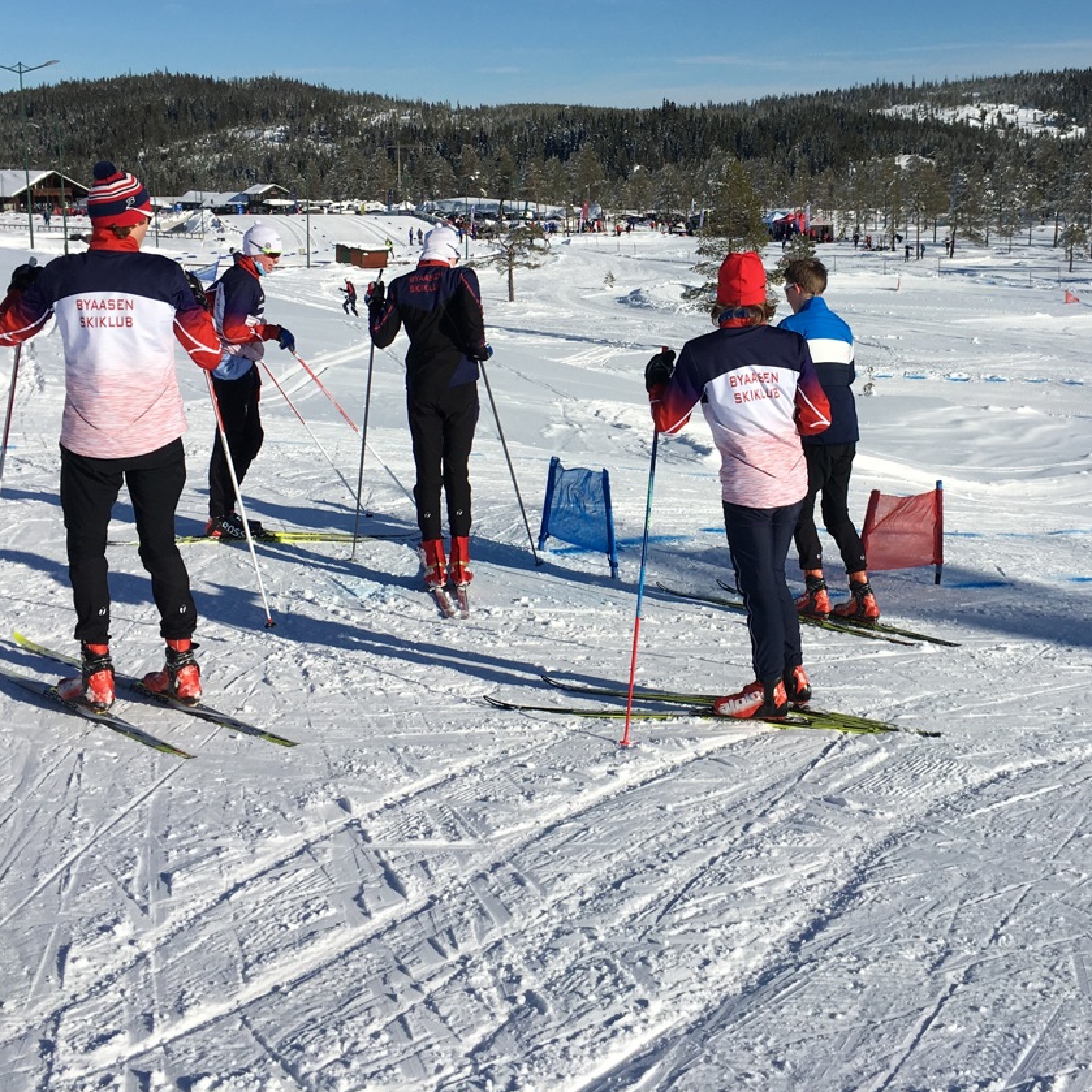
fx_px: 1570
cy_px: 398
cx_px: 709
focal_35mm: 44
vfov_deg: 38.1
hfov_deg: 38.0
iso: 25
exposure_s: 1/3846
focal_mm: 4.15
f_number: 2.2
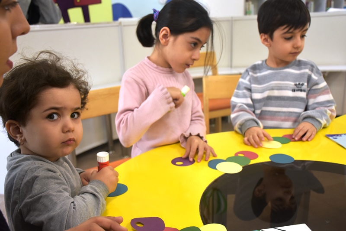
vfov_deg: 36.9
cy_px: 116
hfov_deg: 53.1
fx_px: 346
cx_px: 173
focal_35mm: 36
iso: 800
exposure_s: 1/100
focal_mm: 24
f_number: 5
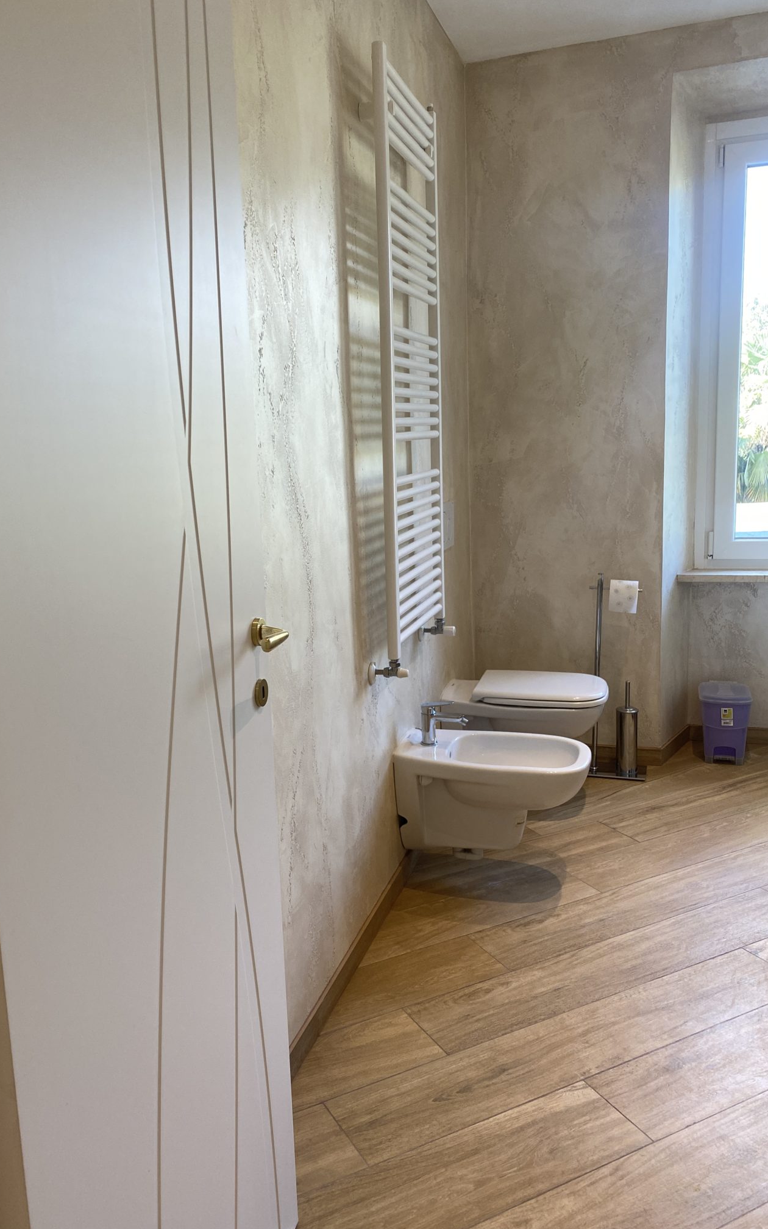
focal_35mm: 28
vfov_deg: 66.5
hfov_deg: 44.3
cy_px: 619
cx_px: 303
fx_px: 938
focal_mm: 4.25
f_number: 1.8
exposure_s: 1/100
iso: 80
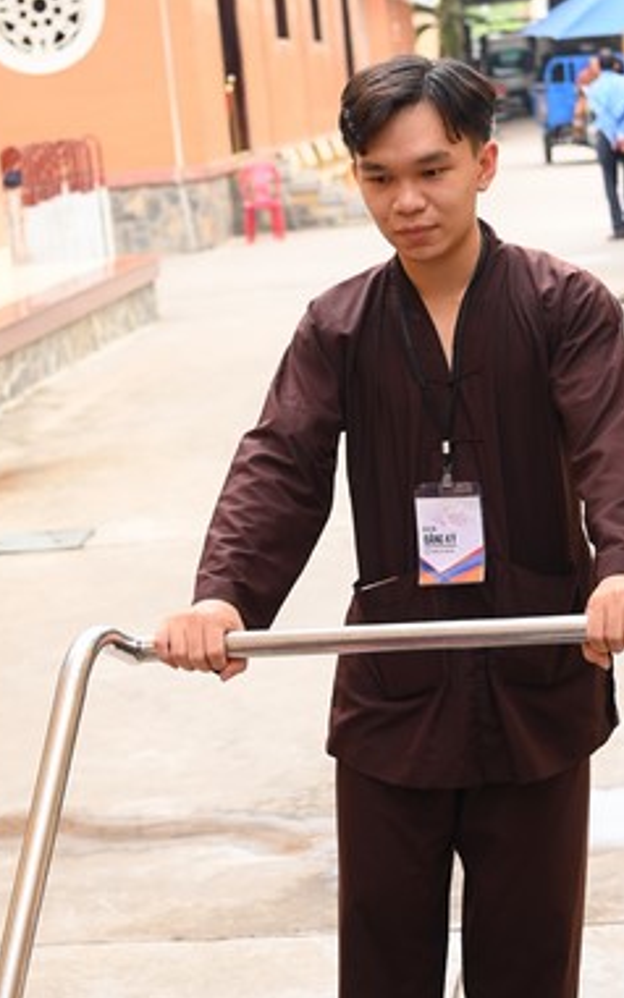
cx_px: 317
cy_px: 469
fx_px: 2178
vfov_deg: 25.8
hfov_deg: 16.3
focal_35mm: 80
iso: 500
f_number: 4
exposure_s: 1/200
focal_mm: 46
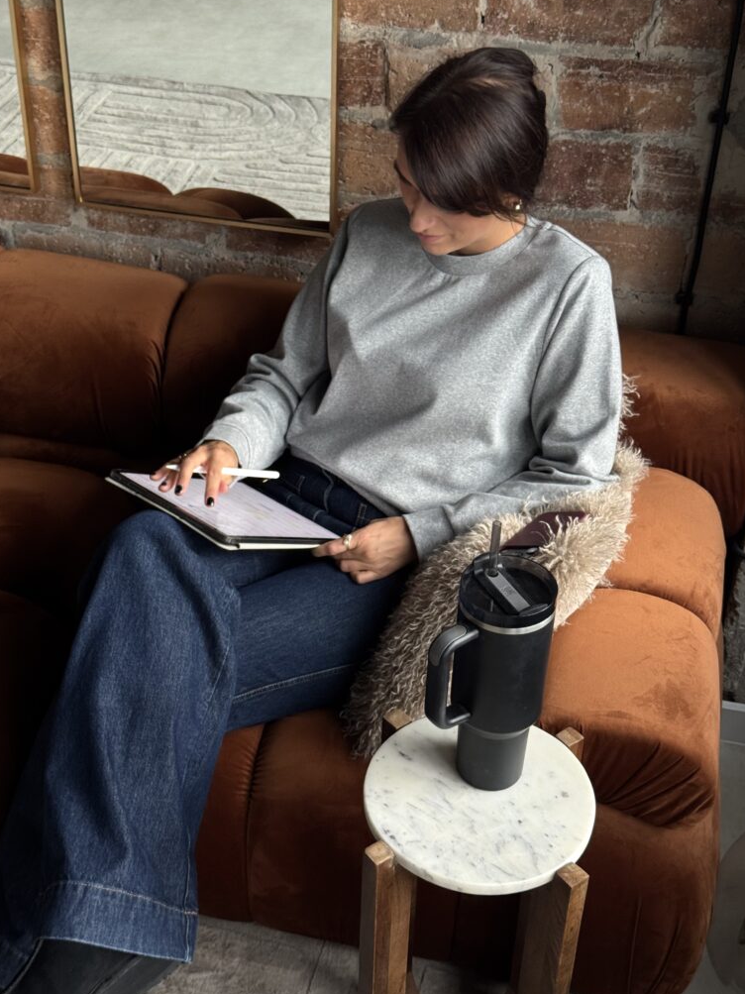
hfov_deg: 29.7
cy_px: 493
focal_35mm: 49
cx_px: 373
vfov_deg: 38.9
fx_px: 1406
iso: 100
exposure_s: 1/93
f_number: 1.78
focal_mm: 6.76
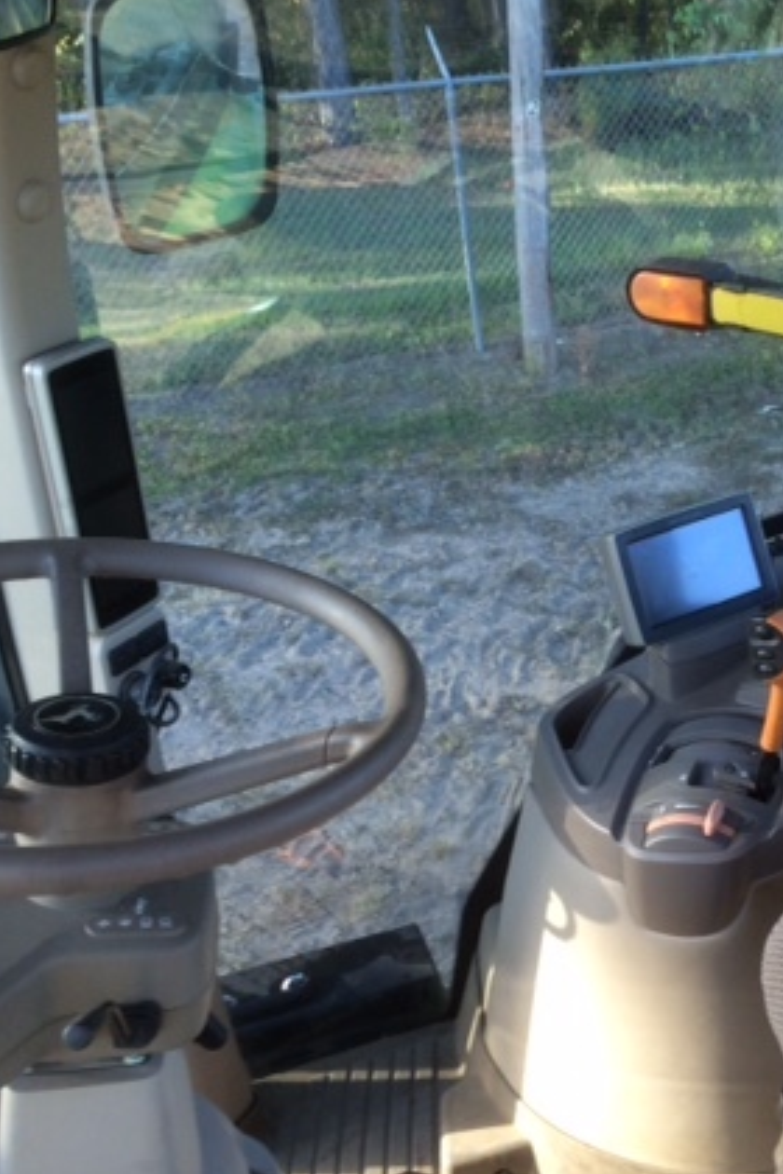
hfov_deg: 28.1
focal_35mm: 46
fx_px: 1501
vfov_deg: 42.7
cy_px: 579
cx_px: 713
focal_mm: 4.15
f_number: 2.2
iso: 64
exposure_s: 1/120
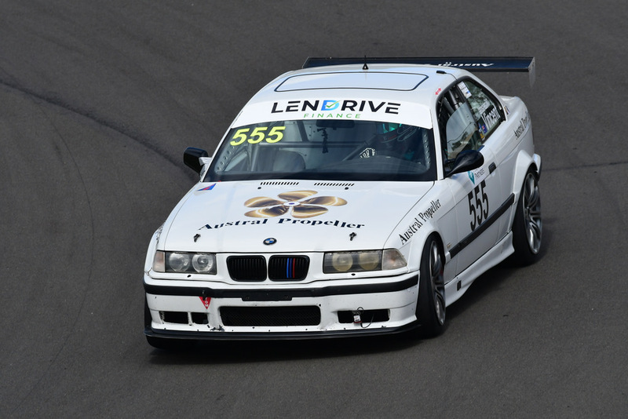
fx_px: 9946
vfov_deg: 2.4
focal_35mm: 570
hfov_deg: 3.6
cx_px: 314
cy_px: 210
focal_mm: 380
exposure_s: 1/640
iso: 320
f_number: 10
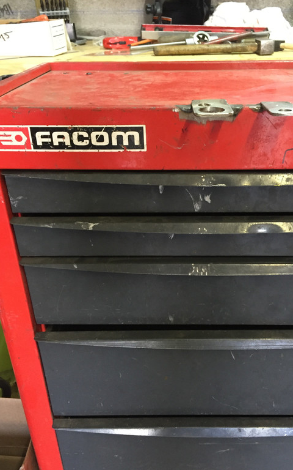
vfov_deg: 59.6
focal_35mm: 32
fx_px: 409
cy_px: 243
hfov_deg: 39.3
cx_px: 174
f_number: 2.2
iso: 250
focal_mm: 4.15
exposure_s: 1/20
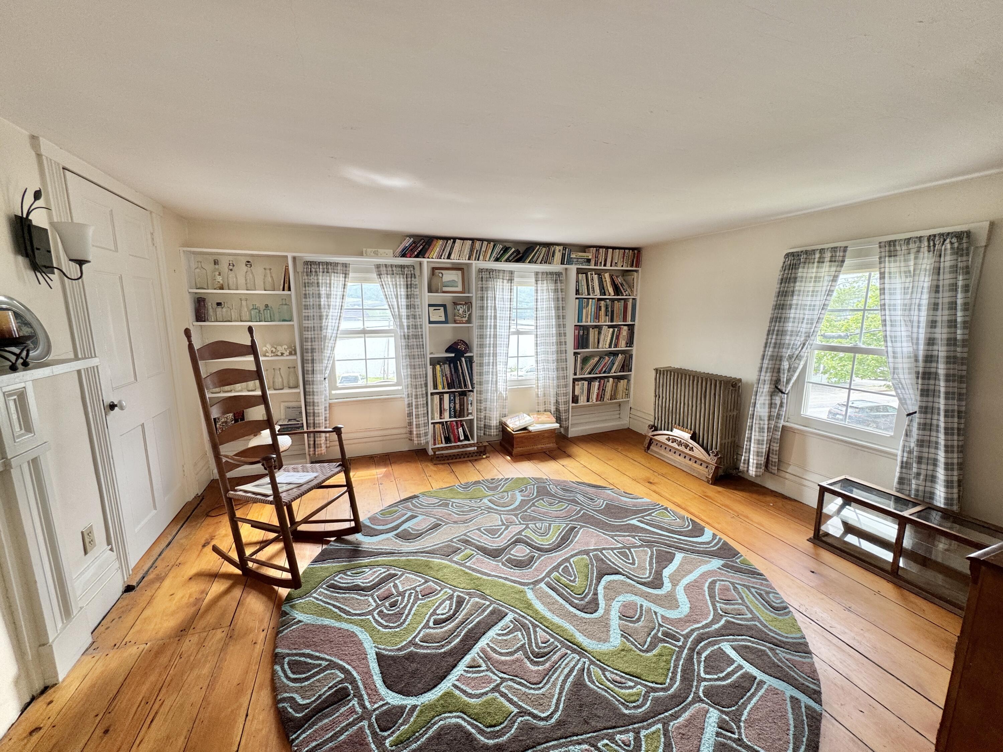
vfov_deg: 85.7
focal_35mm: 14
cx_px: 502
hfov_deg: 102.1
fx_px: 406
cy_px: 376
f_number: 2.2
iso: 64
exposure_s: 1/99
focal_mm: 2.22
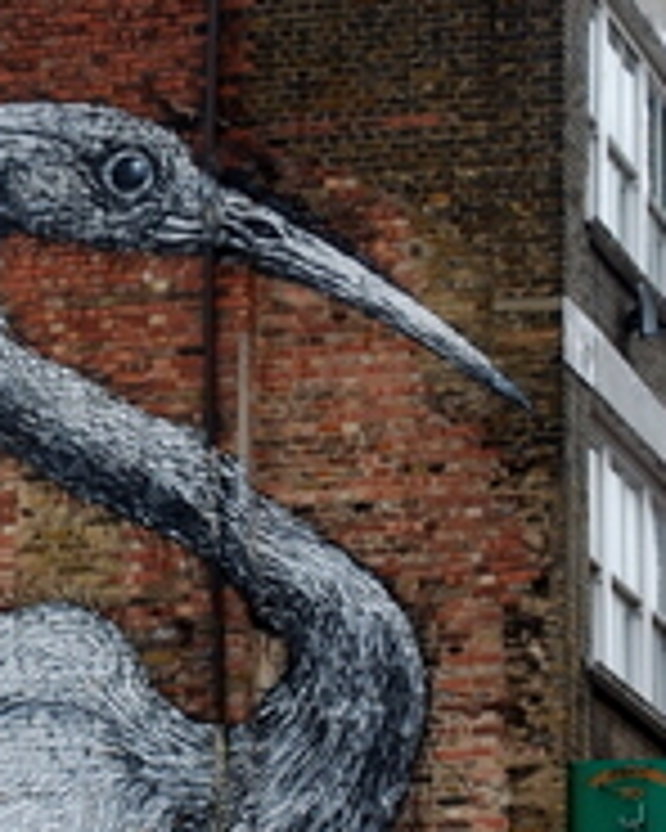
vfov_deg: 9.2
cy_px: 459
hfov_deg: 7.3
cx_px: -52
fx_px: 5156
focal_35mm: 209
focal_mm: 55
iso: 100
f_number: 5.6
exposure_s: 1/125
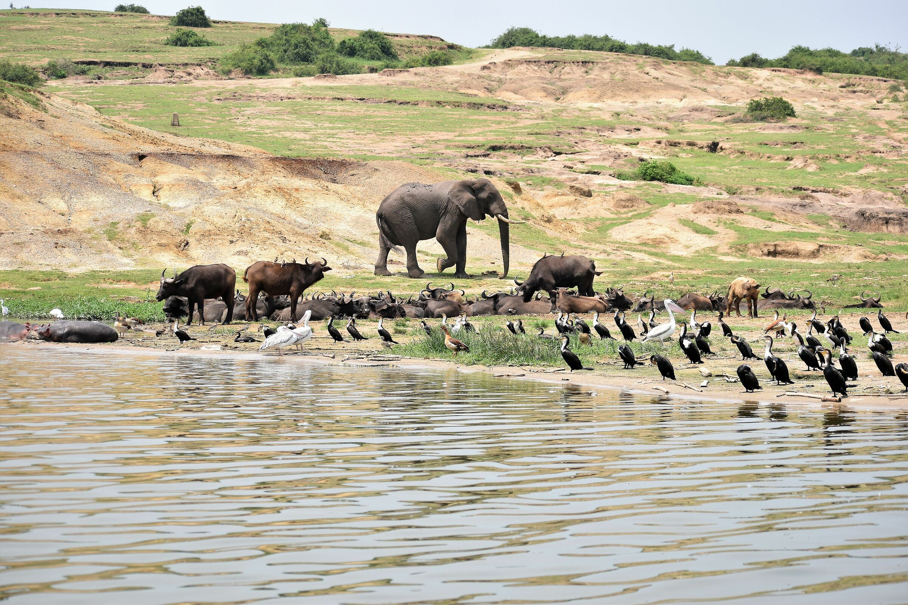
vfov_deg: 13.0
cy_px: 302
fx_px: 2648
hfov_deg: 19.5
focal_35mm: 105
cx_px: 454
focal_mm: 70
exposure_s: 1/400
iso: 100
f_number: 5
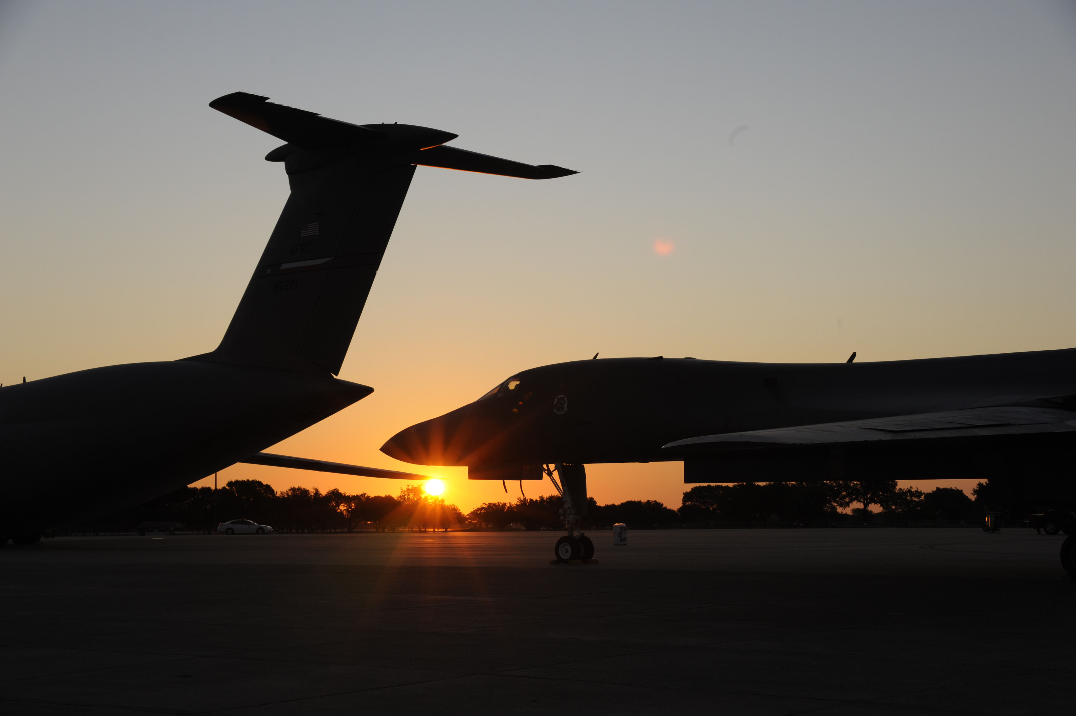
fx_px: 1732
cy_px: 358
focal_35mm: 58
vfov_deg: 23.4
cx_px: 538
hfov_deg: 34.5
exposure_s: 1/640
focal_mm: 58
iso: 800
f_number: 13
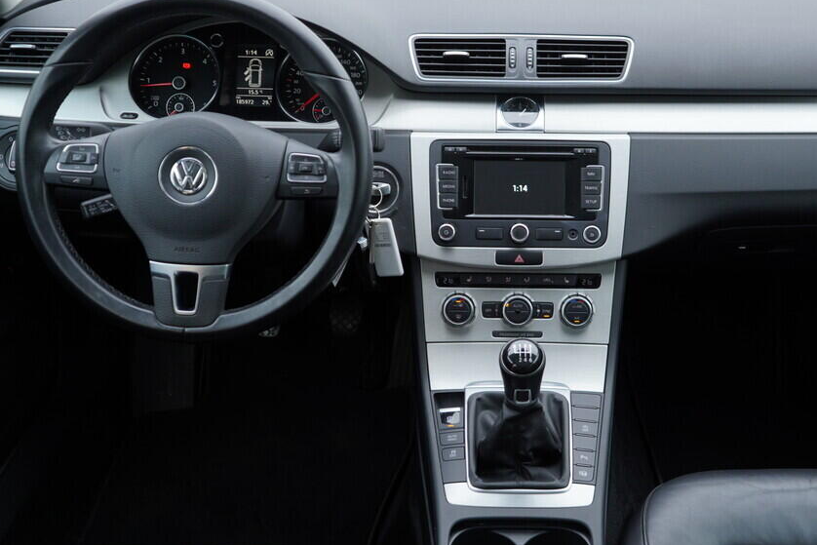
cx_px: 484
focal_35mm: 44
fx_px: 999
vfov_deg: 30.5
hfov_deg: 44.3
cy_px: 243
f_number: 2.8
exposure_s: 1/40
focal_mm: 24
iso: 125
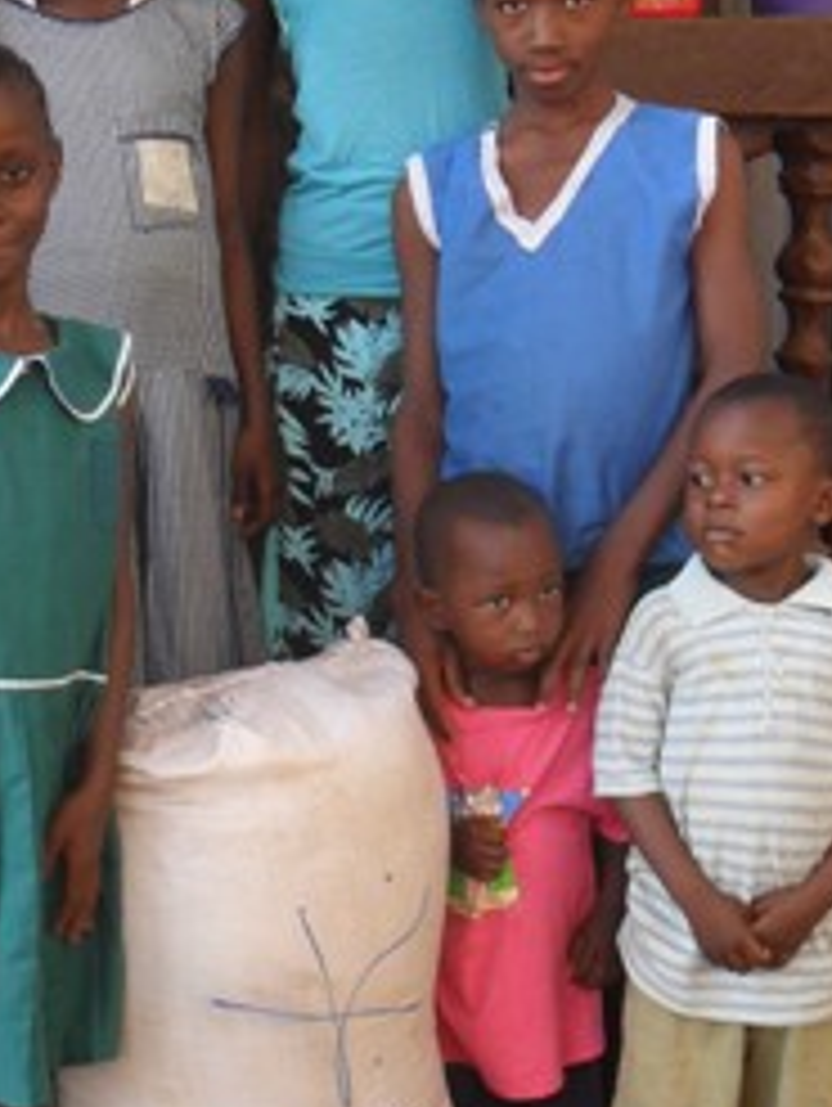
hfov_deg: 22.5
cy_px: 639
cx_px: 259
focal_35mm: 65
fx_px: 2079
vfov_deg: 29.7
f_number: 3.7
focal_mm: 5.7
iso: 120
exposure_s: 1/45
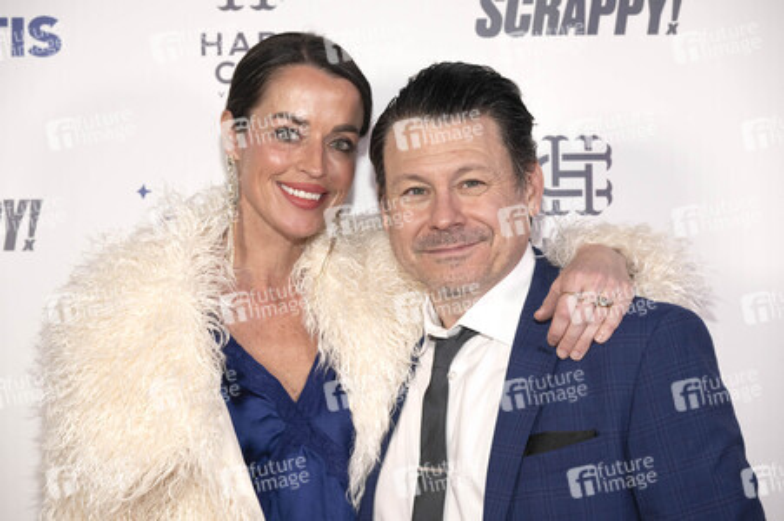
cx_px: 392
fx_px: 1545
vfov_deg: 19.2
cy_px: 260
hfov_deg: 28.5
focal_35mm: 71
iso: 800
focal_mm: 71
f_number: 5
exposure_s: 1/200
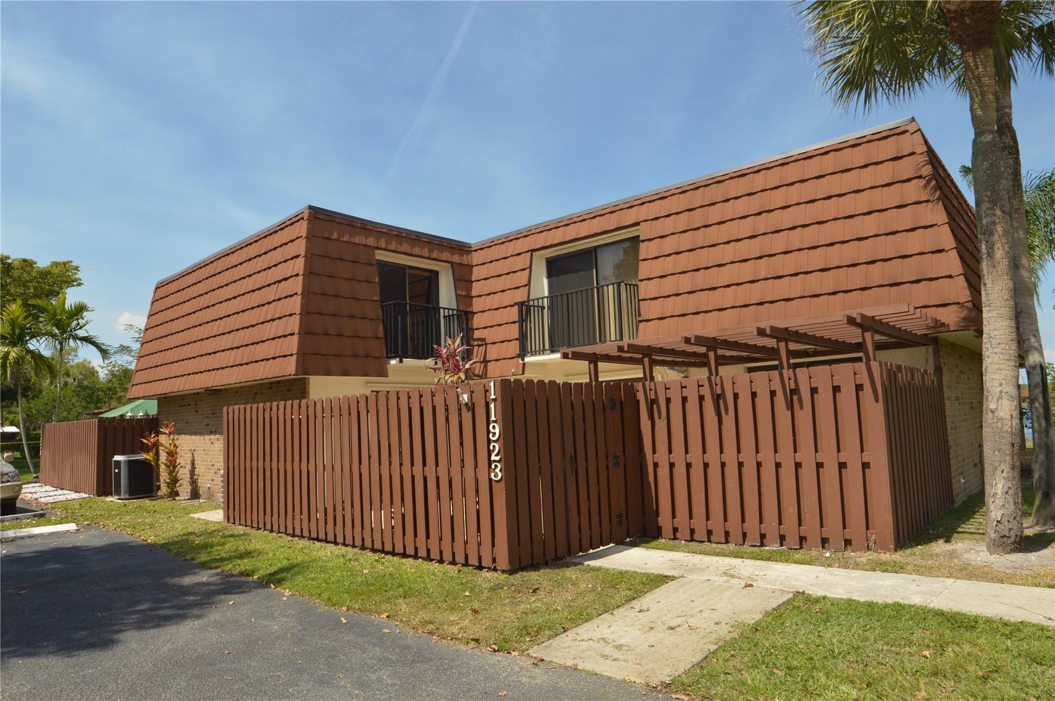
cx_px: 528
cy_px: 350
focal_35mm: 21
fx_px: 615
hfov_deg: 81.3
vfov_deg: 59.4
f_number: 9
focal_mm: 14
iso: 100
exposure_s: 1/200
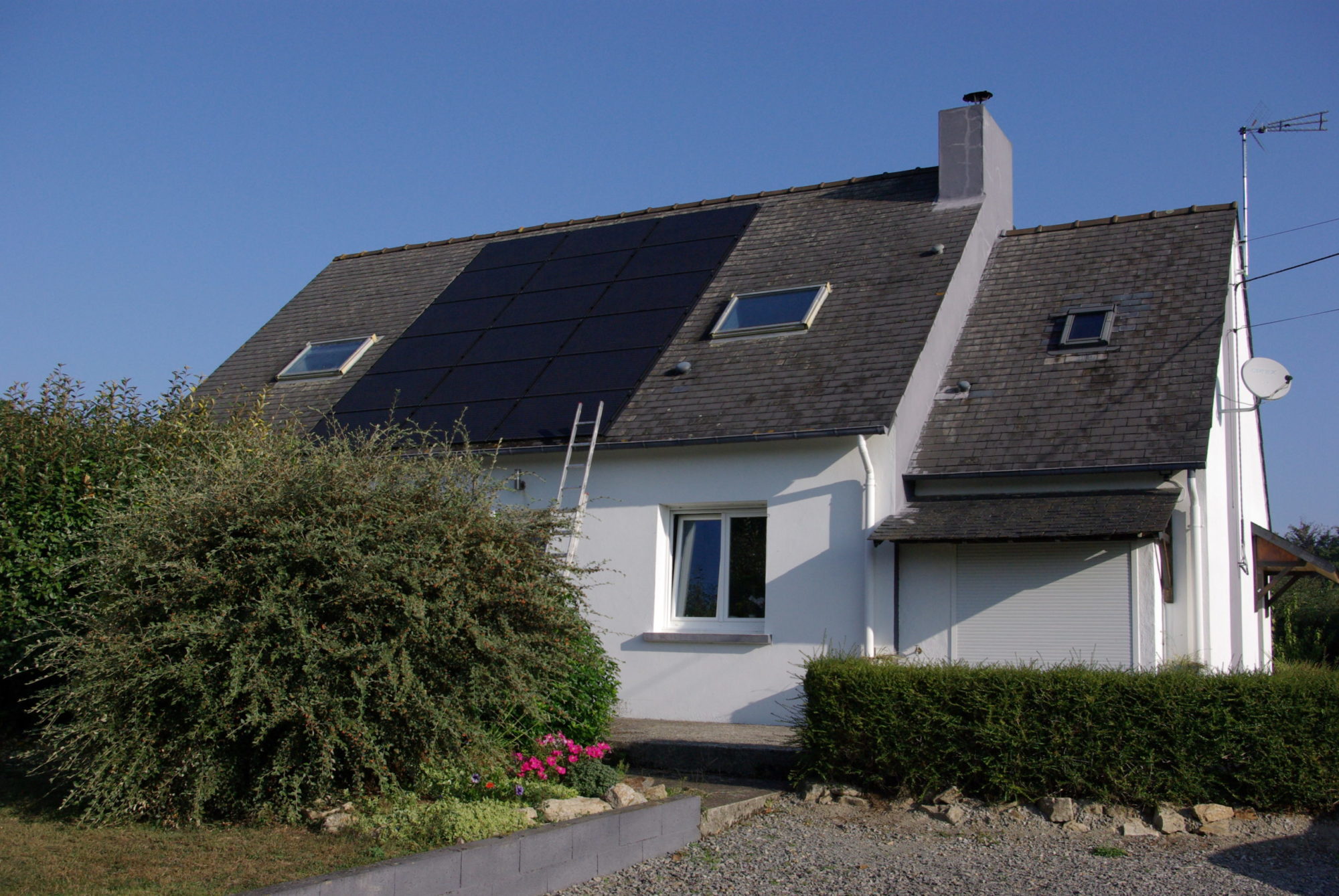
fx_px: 1341
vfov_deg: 37.0
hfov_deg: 53.1
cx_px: 670
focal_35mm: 36
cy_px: 448
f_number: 9.5
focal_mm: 24
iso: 400
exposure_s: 1/1000
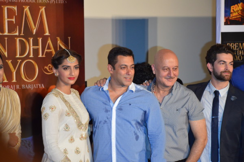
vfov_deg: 8.7
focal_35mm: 158
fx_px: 1067
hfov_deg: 13.1
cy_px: 81
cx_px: 122
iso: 1100
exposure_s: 1/60
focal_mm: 105
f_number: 5.6
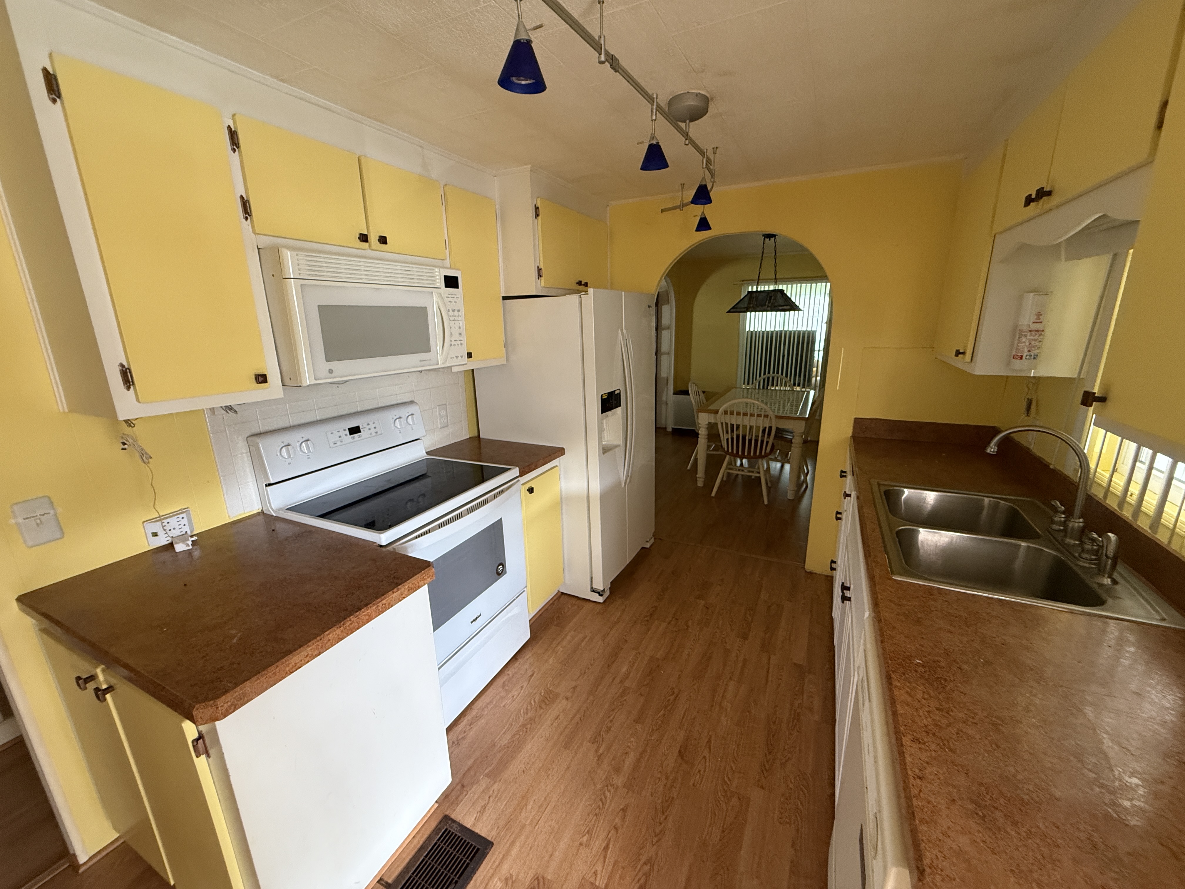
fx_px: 479
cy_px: 444
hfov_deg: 102.1
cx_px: 592
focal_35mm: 14
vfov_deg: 85.7
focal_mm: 2.22
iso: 320
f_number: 2.2
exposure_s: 1/78
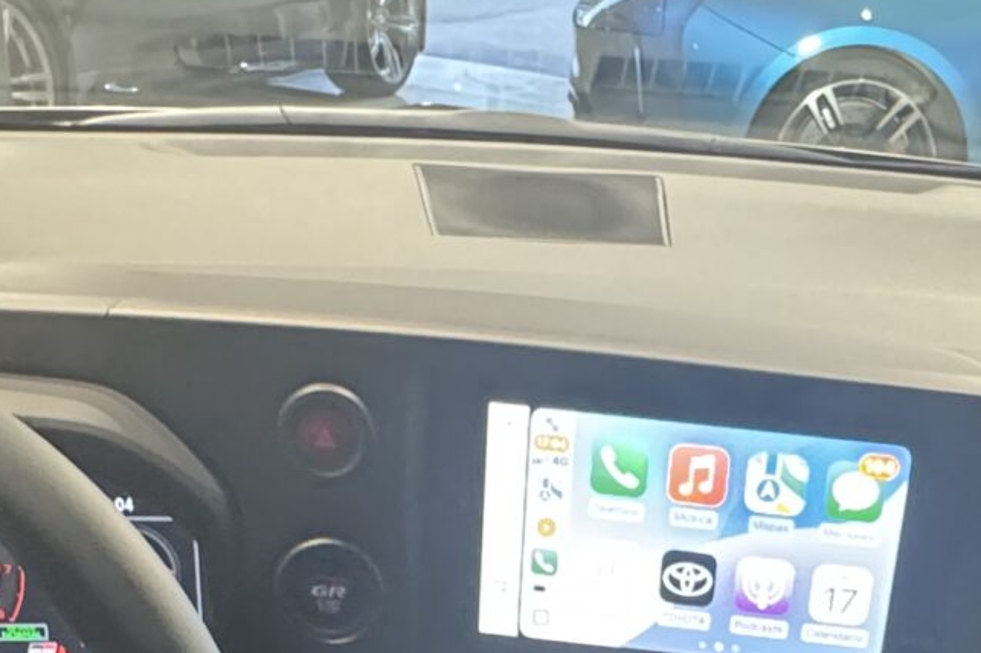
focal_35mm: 58
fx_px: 1580
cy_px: 833
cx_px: 650
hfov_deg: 34.2
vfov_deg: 21.3
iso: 800
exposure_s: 1/49
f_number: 2.2
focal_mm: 2.22
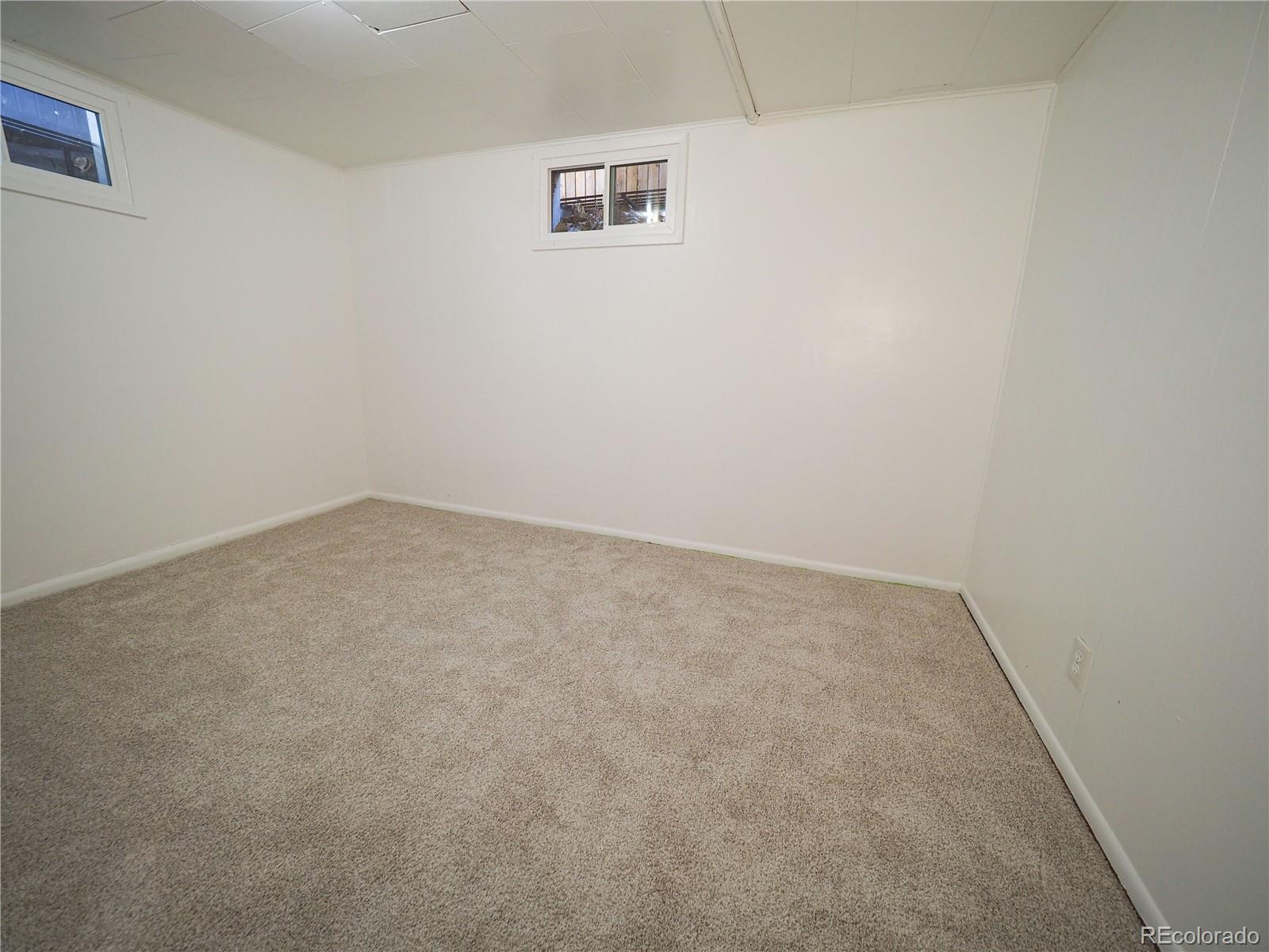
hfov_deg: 102.1
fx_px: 513
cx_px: 634
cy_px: 476
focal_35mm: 14
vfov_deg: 85.7
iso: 200
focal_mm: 7
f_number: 3.2
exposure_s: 1/80
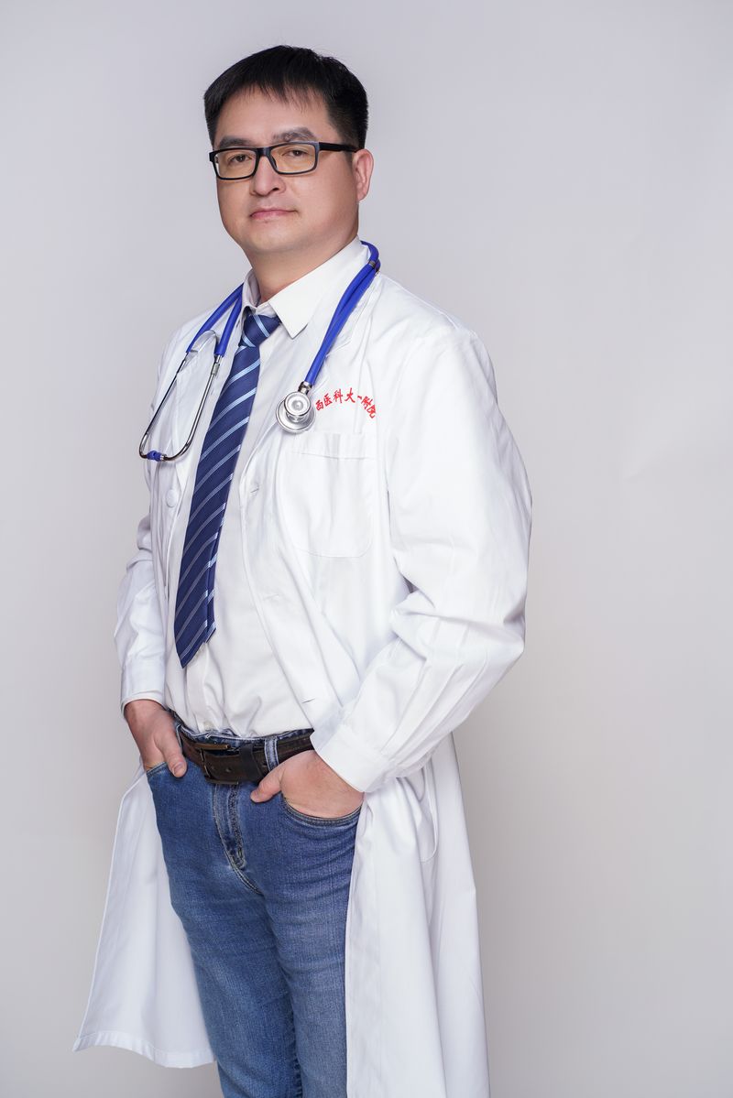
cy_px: 549
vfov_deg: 23.9
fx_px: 2594
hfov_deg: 16.1
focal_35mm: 85
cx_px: 366
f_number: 5.6
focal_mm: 85
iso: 125
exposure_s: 1/160
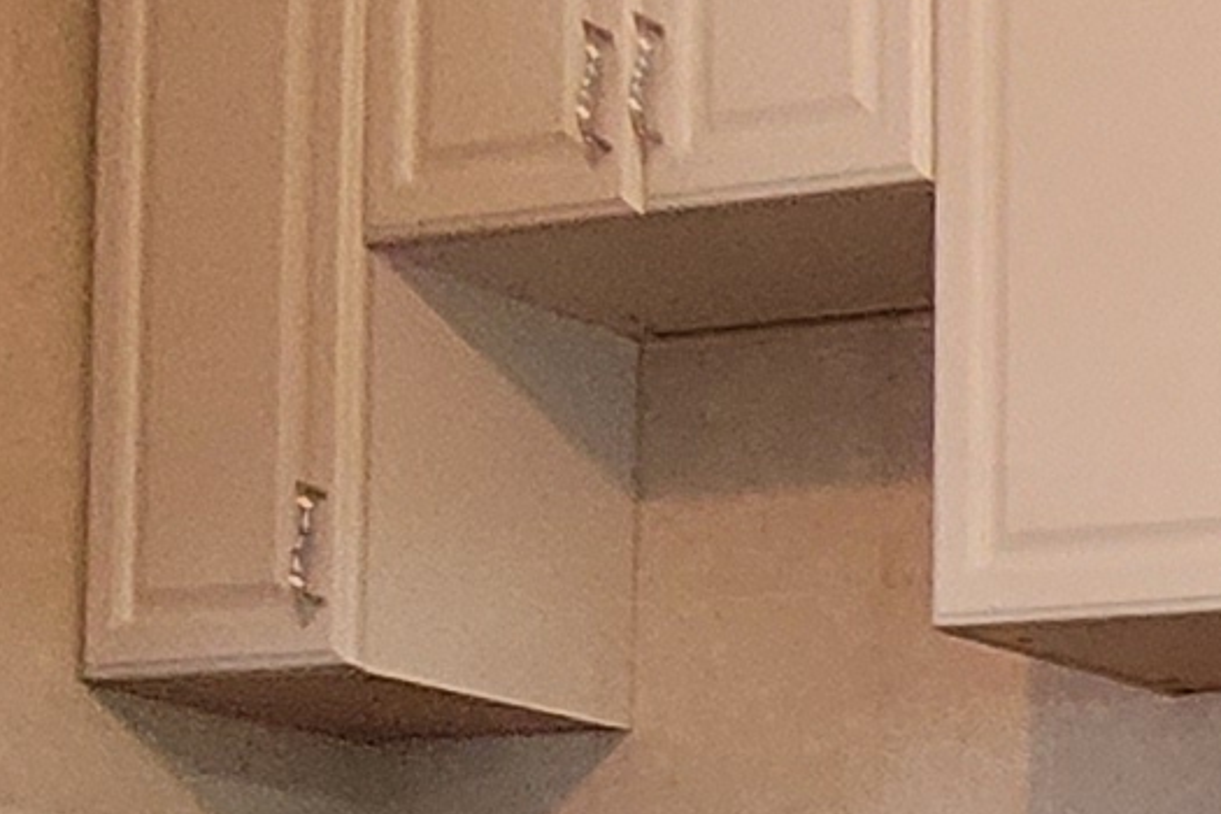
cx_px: 2558
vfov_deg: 12.4
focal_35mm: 103
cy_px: 1342
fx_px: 3493
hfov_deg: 15.3
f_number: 2.2
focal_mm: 1.74
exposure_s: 1/39
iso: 320
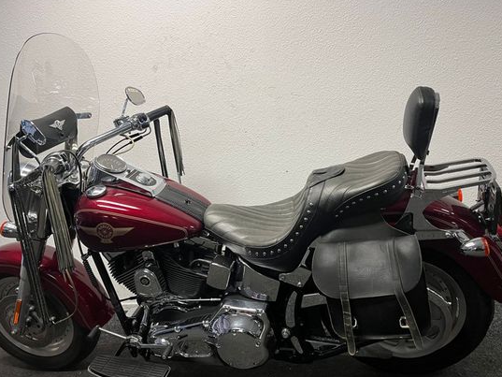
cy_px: 185
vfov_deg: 45.5
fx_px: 450
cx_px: 261
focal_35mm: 31
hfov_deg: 58.3
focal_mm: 5.1
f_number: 1.6
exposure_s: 1/50
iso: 64
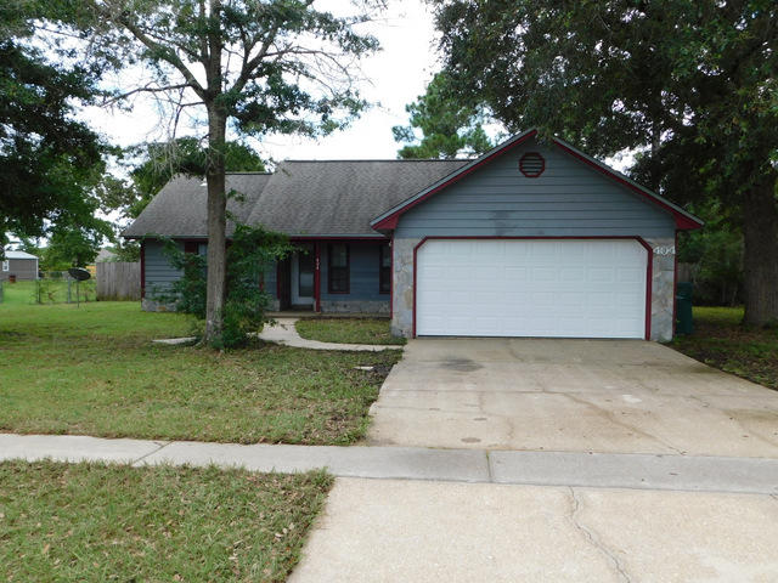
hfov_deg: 60.0
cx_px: 389
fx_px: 674
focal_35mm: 30
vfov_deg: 46.8
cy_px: 292
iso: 125
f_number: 3.2
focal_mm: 5.3
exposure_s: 1/500
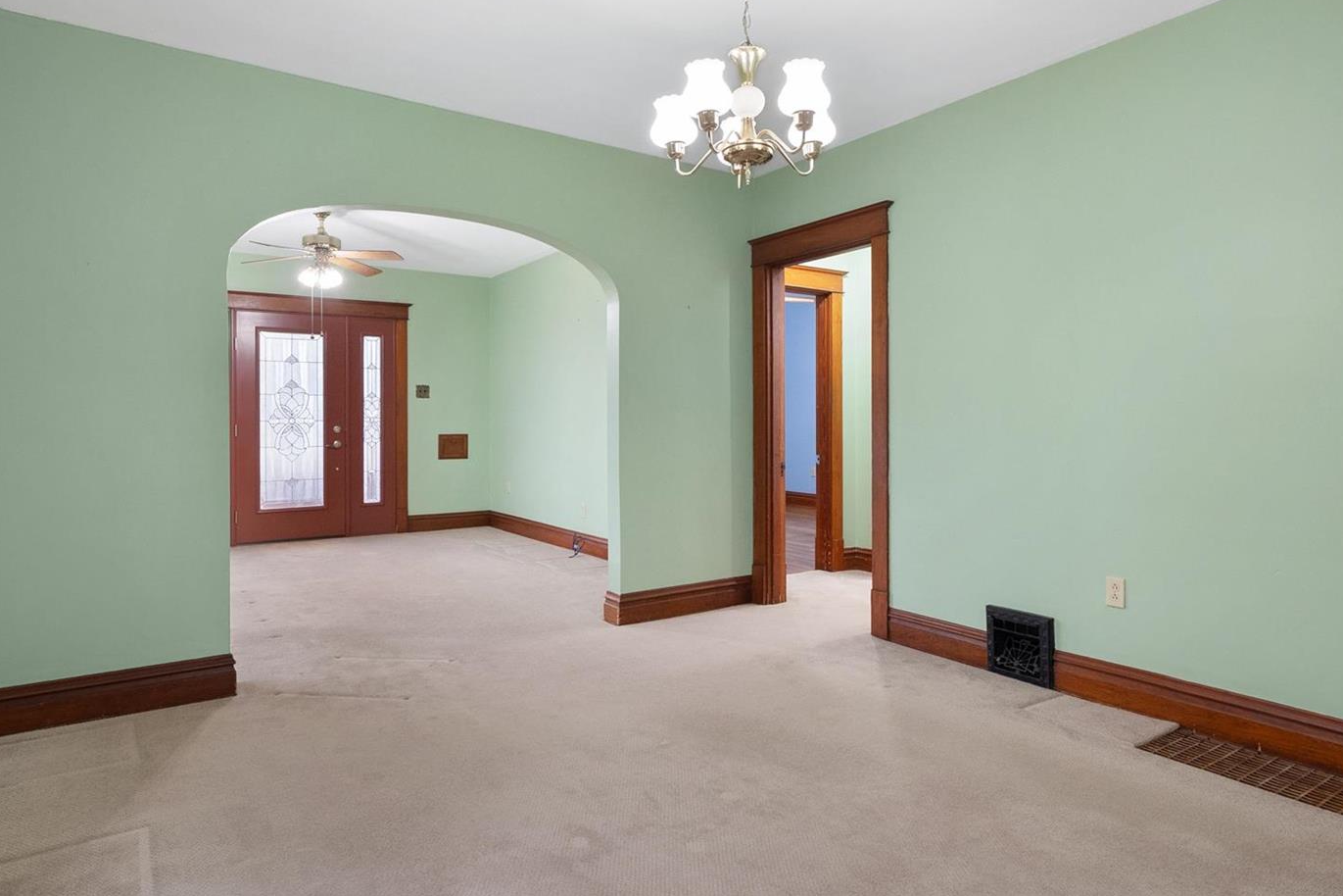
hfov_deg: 81.2
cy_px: 418
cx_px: 667
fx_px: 783
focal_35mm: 21
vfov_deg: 59.4
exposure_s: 1/2
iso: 400
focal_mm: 9
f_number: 5.6
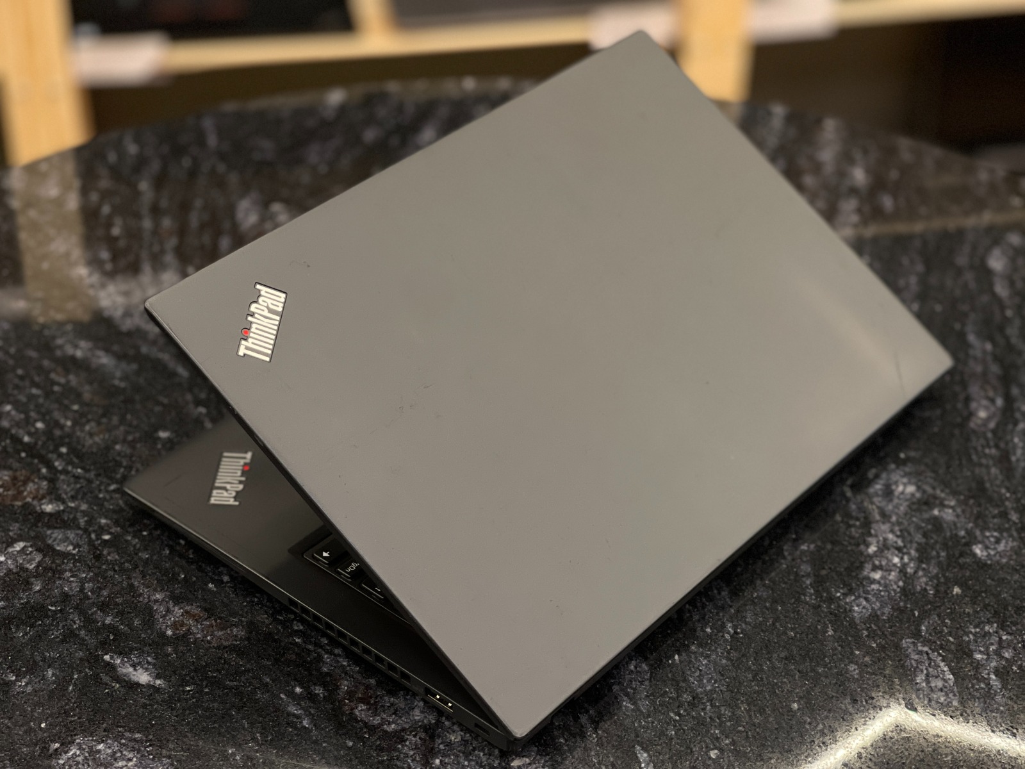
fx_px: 1895
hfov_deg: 30.3
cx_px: 512
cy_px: 384
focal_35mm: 64
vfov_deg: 22.9
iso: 250
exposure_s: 1/61
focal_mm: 7.5
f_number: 2.2
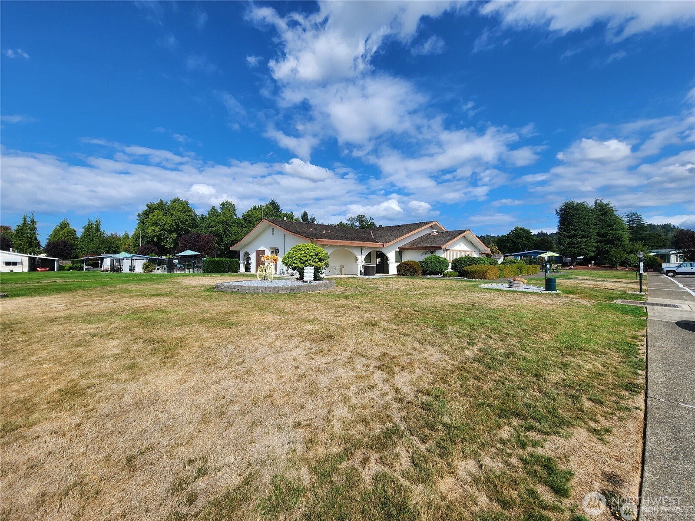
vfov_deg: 89.9
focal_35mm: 13
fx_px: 261
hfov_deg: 106.2
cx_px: 348
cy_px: 260
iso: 50
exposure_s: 1/2510
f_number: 2.2
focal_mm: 2.2
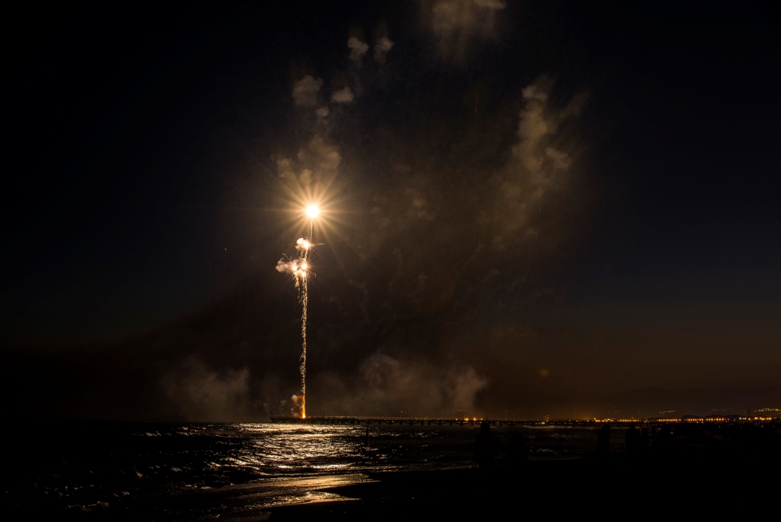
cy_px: 261
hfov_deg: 28.8
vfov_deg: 19.5
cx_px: 390
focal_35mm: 70
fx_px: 1519
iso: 200
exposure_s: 15
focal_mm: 70
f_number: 10
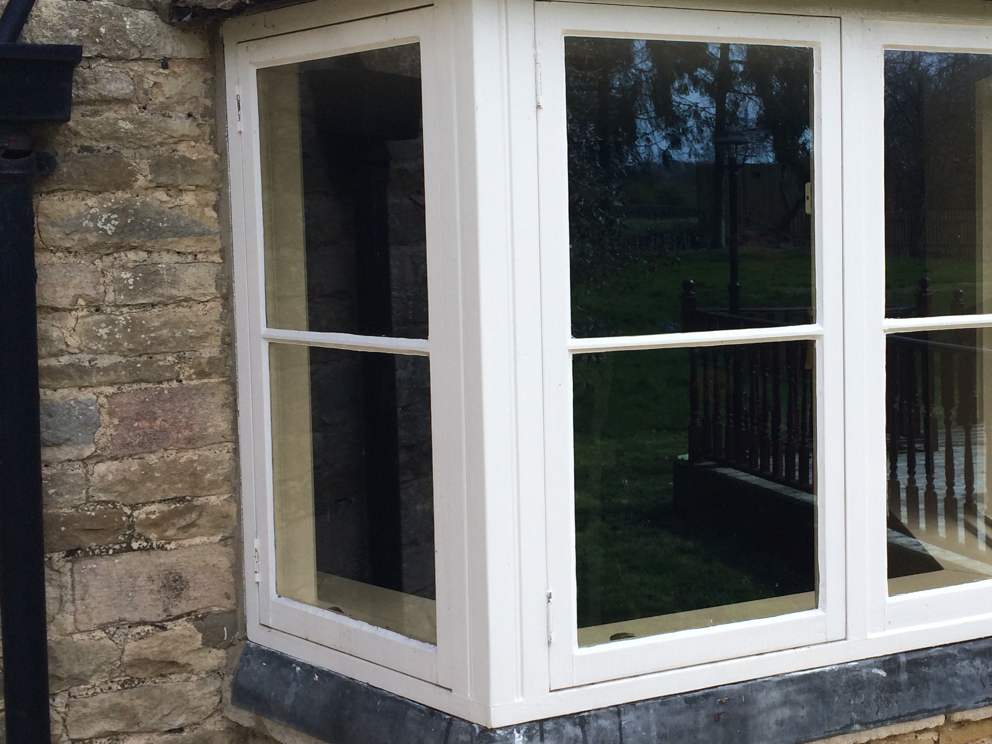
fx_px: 1404
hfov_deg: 38.2
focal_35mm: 49
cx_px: 706
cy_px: 331
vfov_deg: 29.7
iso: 32
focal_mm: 4.12
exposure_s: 1/1140
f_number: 2.2
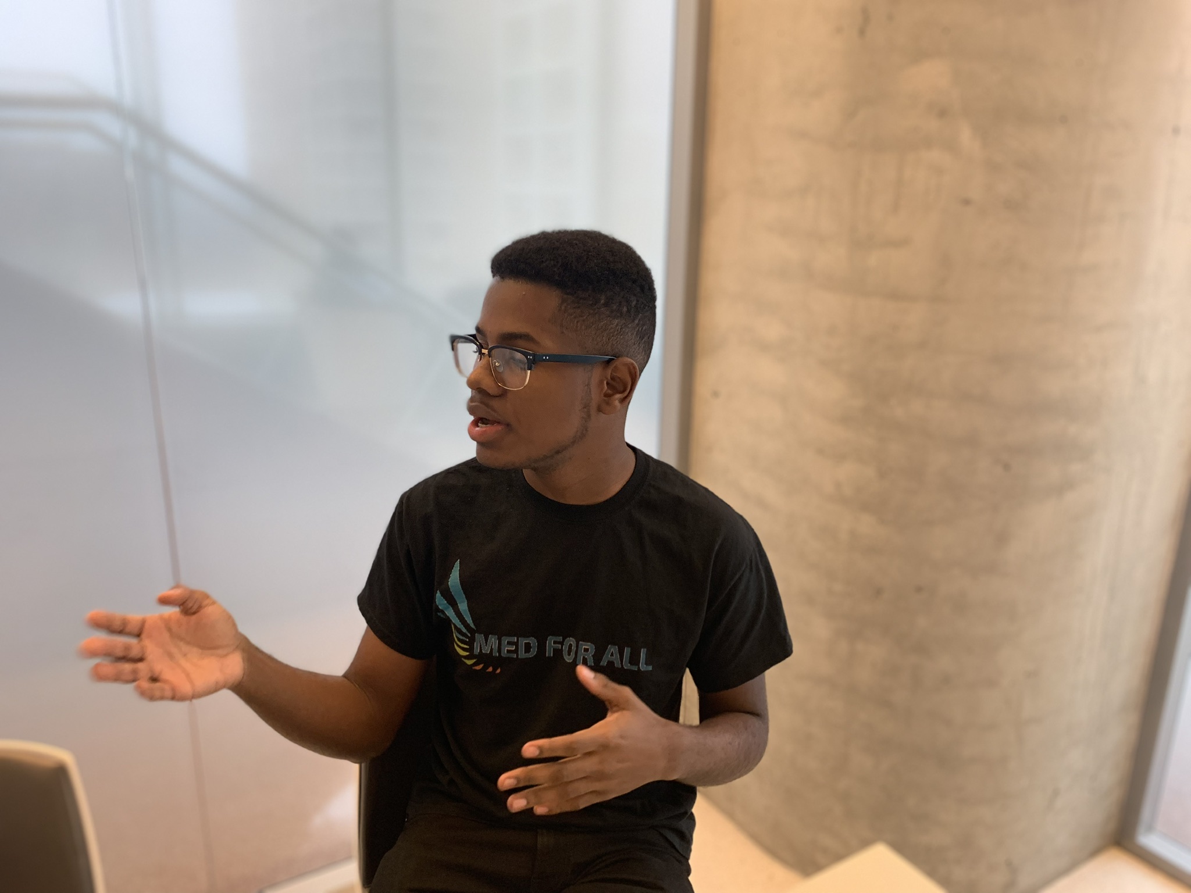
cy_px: 446
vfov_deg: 53.1
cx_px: 596
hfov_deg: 67.3
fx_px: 895
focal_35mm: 26
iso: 125
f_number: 1.8
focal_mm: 4.25
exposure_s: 1/60
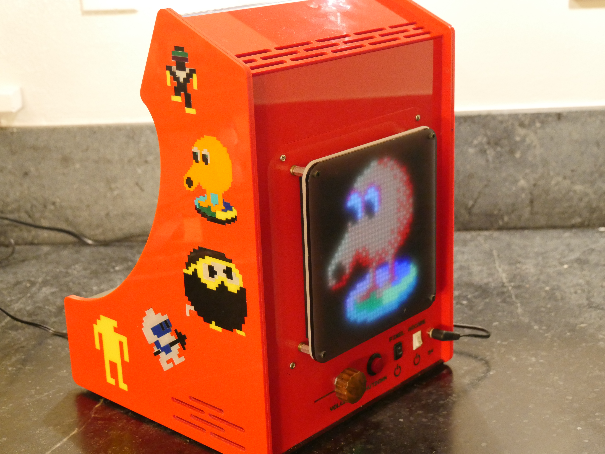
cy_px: 227
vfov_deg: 26.1
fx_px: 979
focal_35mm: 56
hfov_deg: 34.3
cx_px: 302
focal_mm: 28
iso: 3200
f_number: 4.3
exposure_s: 1/40
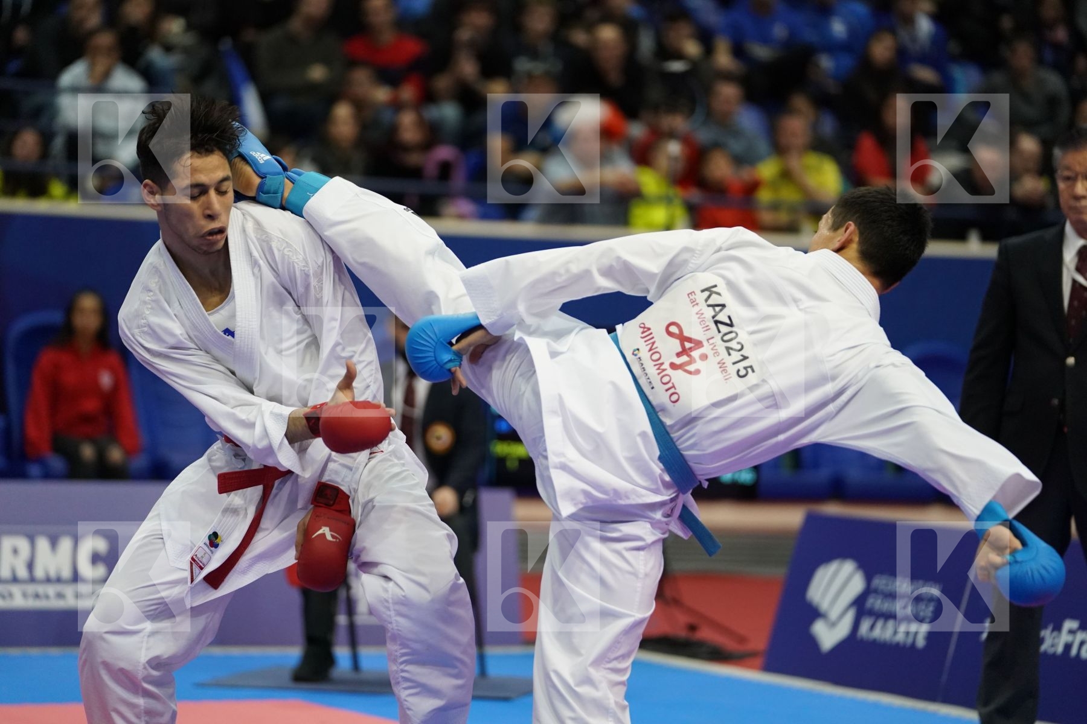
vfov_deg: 8.8
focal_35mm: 156
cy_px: 362
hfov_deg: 13.2
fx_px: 4710
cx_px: 544
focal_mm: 156
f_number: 2.8
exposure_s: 1/1000
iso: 3200
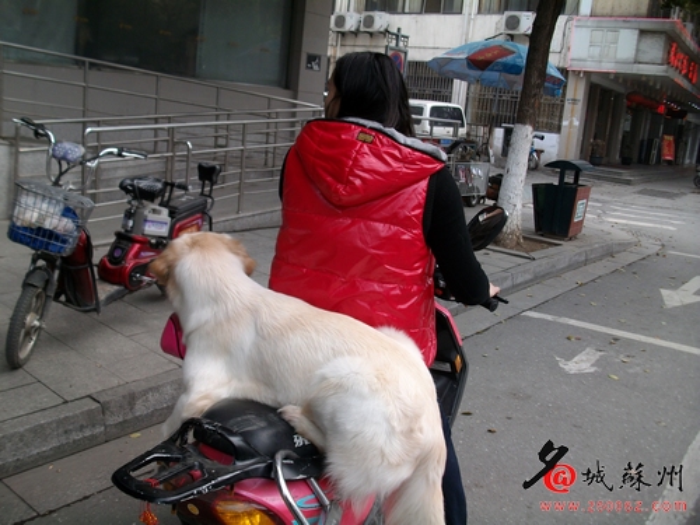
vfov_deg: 44.2
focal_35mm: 32
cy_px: 262
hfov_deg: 56.8
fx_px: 647
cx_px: 350
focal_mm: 5.7
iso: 80
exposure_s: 1/401
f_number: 2.9
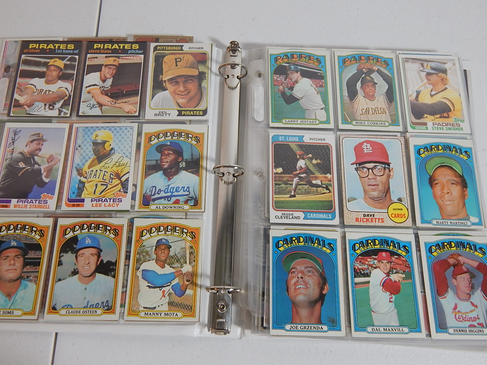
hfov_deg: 58.4
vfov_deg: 45.4
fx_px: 436
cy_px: 182
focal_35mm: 31
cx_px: 244
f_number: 3.2
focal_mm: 5.6
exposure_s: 1/60
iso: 400
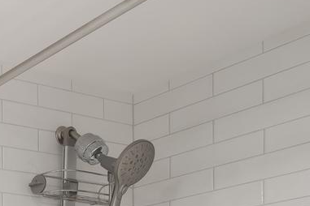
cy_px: 352
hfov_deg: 22.1
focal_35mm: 68
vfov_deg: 17.1
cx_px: -204
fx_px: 586
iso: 200
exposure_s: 1/10
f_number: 9
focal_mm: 12
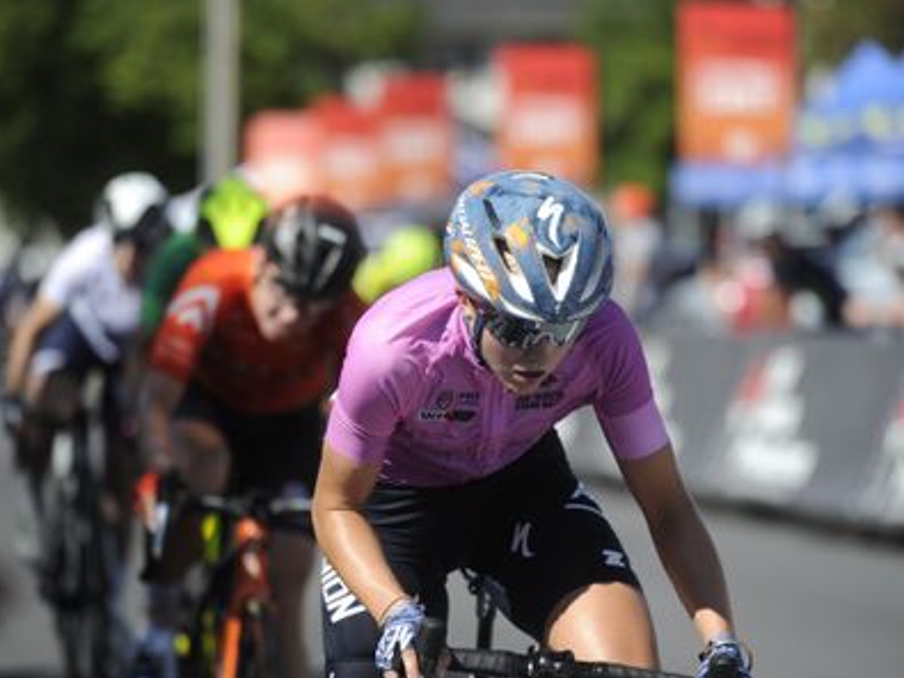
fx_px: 5717
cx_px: 467
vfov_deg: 6.8
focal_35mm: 219
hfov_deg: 9.0
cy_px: 340
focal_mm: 200
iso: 200
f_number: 3.5
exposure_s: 1/1600
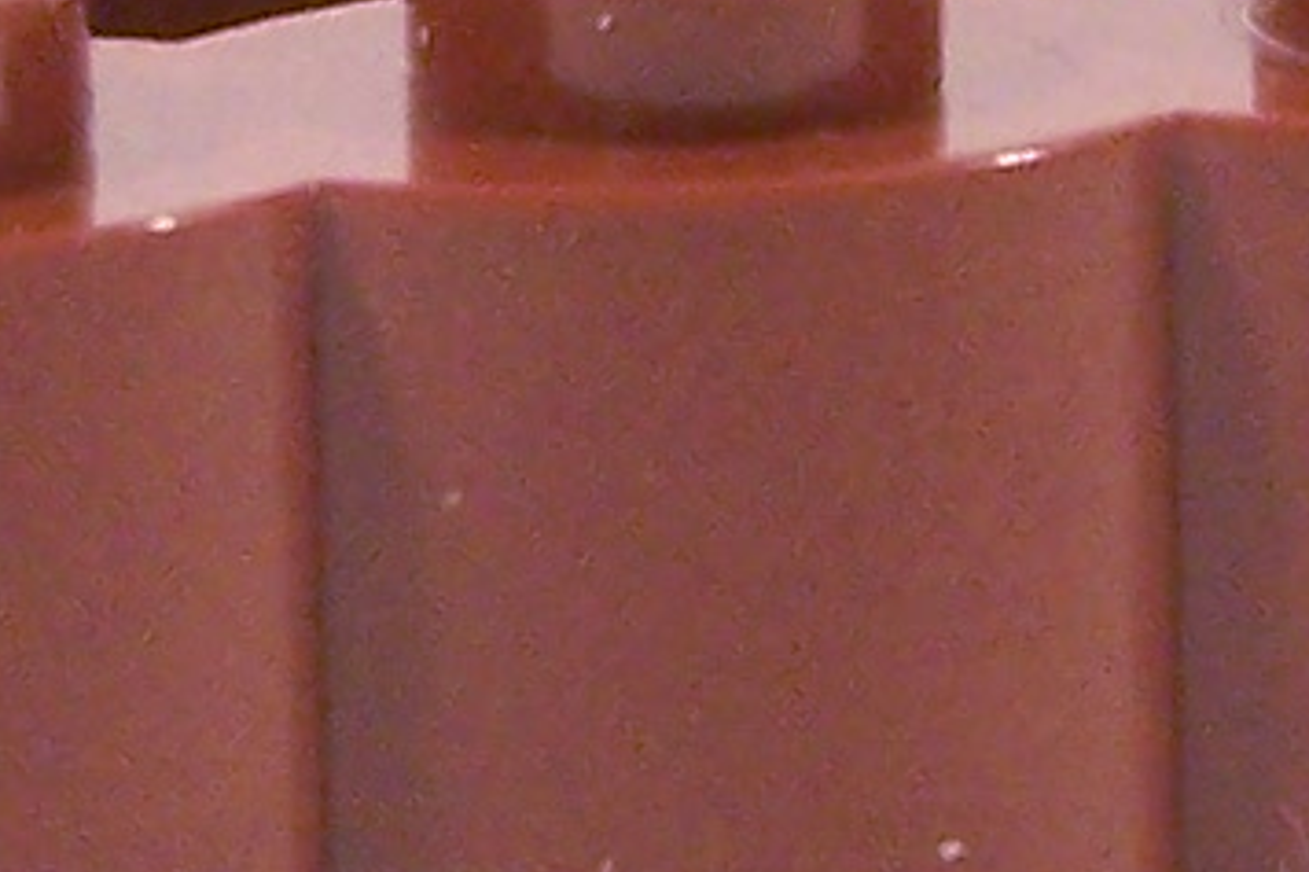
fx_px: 32018
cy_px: -324
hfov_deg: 2.3
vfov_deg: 1.6
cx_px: 673
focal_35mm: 881
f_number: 3.6
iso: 200
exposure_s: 1/20
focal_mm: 19.4
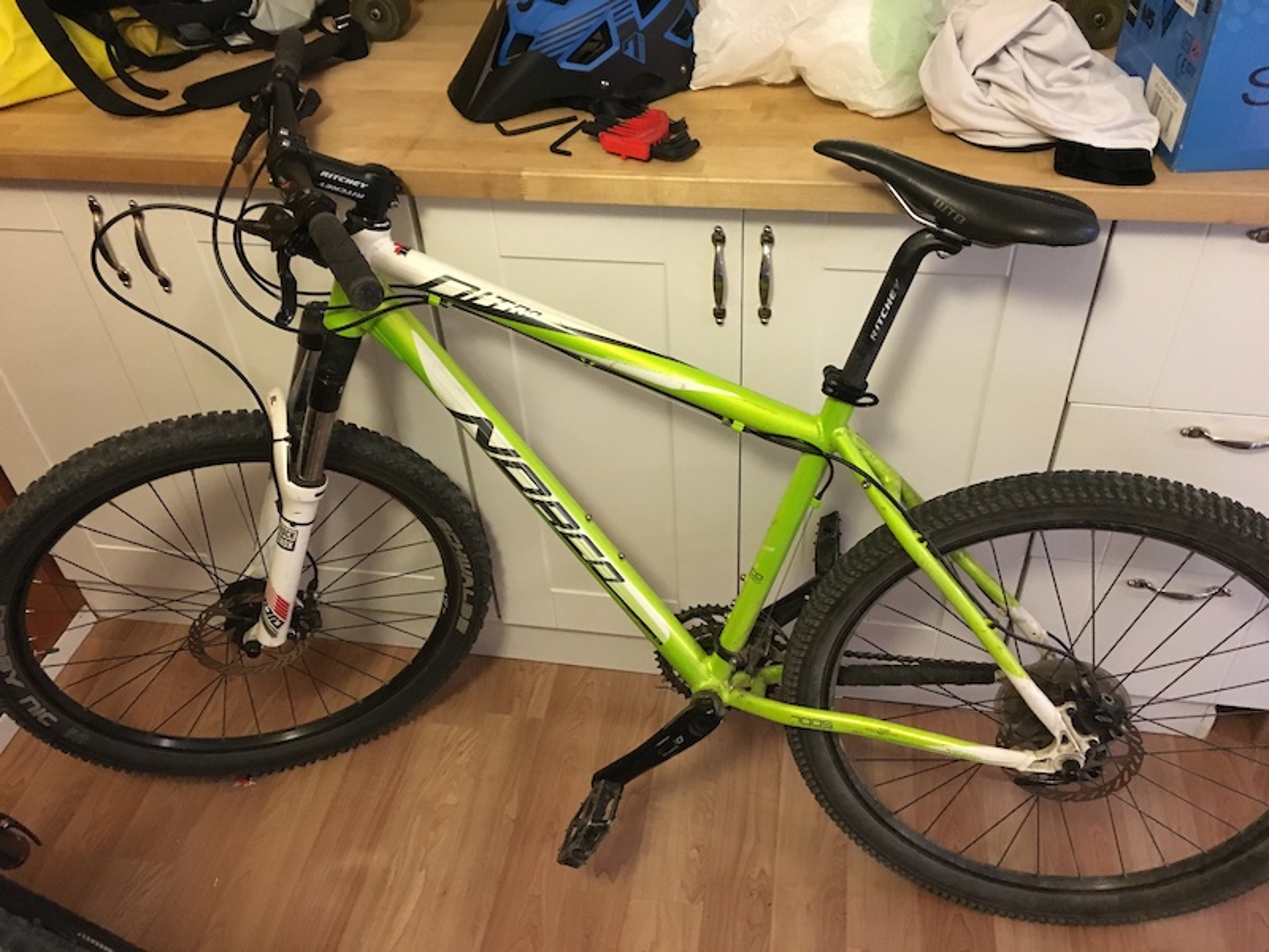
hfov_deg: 61.7
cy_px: 476
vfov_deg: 48.2
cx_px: 634
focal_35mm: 29
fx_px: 1063
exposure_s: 1/15
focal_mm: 4.15
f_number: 2.2
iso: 250
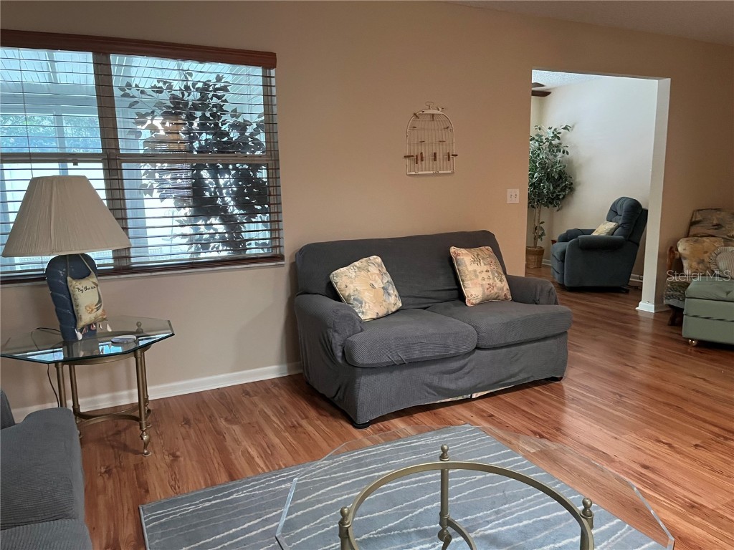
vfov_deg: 53.1
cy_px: 275
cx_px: 367
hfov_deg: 67.3
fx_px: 551
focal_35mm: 26
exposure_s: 1/40
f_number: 1.6
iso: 500
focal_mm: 5.1
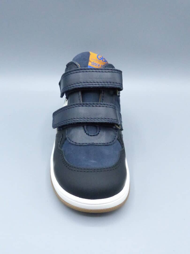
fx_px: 234
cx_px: 95
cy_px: 127
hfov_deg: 44.2
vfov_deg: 56.8
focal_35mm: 32
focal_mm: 5.7
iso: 1600
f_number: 4
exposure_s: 1/1600
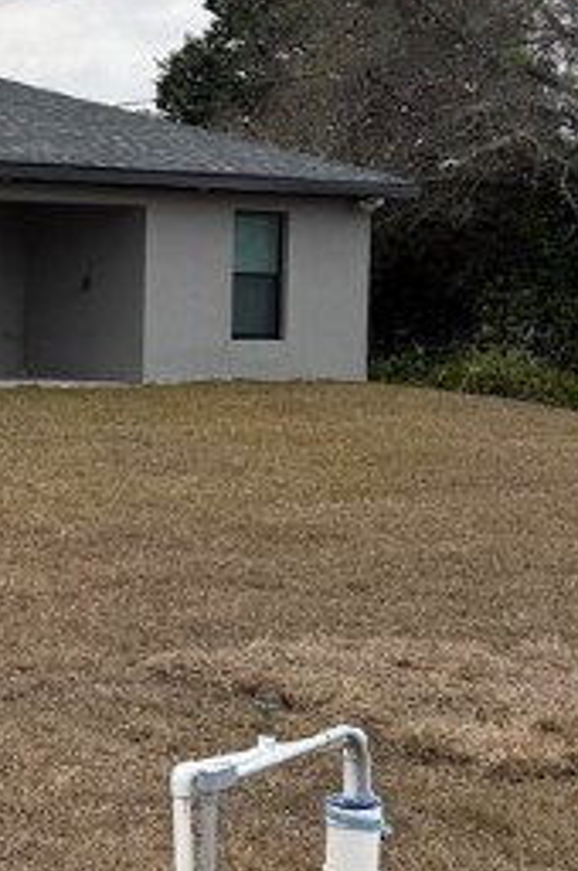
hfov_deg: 16.4
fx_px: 1811
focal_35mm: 75
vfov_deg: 27.0
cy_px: 391
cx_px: -303
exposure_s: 1/1585
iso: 80
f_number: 1.78
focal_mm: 6.76
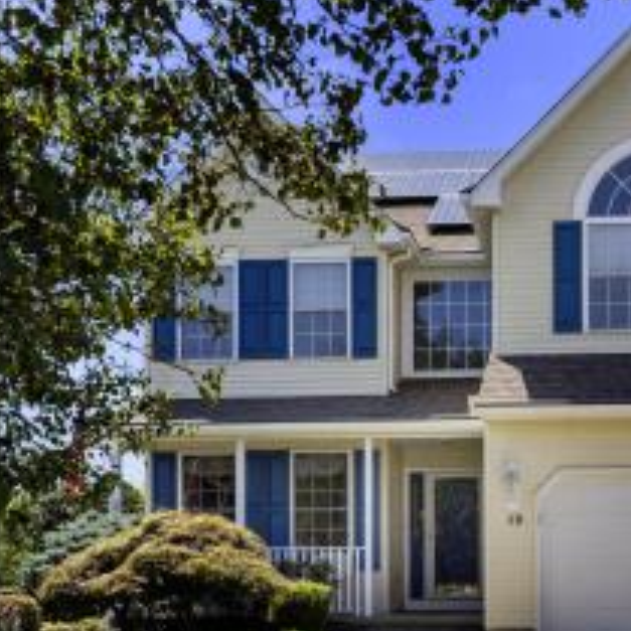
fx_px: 1134
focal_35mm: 55
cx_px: 540
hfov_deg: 30.0
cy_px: 383
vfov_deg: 31.0
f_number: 8
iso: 250
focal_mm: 20
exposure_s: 1/800
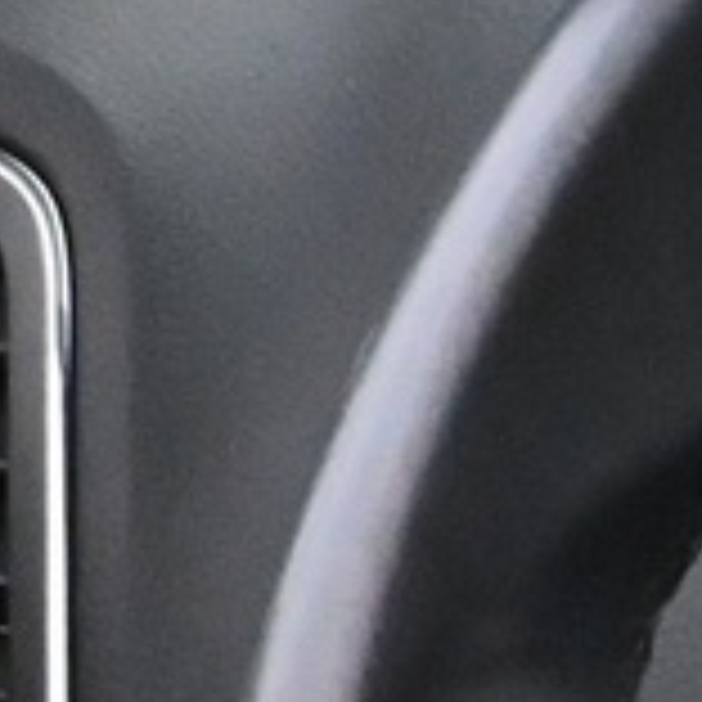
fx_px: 5484
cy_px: 1170
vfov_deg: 7.2
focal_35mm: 239
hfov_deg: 6.4
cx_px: 2488
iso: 7200
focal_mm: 18
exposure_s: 1/60
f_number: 3.5
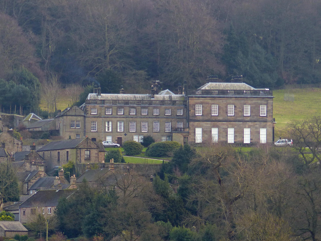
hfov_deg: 3.3
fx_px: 5564
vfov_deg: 2.5
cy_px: 120
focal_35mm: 600
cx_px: 160
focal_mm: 108
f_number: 3.2
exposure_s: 1/125
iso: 100
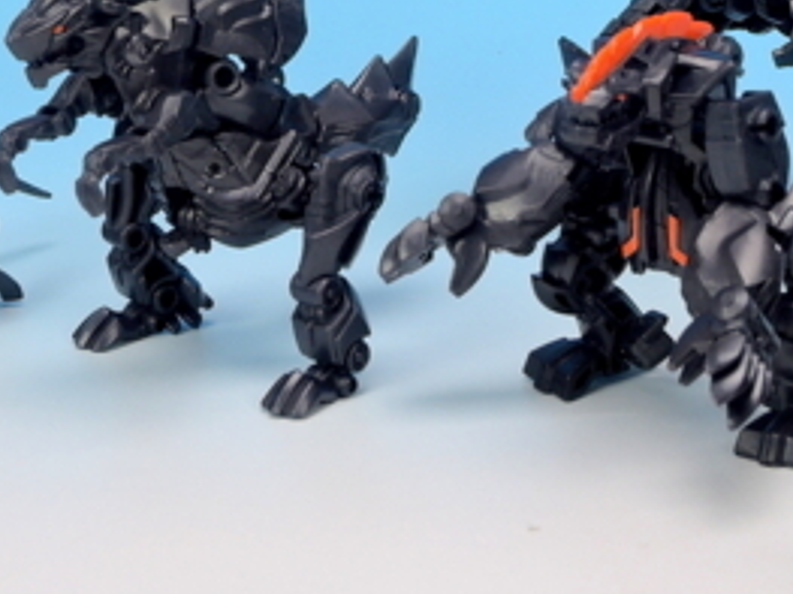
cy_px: 27
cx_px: 494
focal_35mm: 114
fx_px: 2610
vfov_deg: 12.8
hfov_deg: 17.3
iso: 80
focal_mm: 10.7
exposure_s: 1/1.6
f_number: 5.6
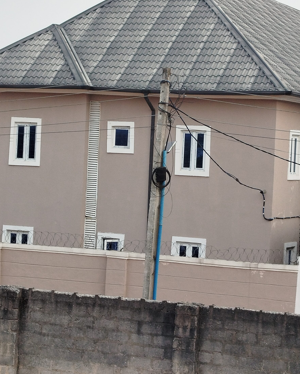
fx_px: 388
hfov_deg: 42.2
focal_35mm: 35
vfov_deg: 51.5
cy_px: 171
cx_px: 152
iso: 64
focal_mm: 5.31
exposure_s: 1/100
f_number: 1.7
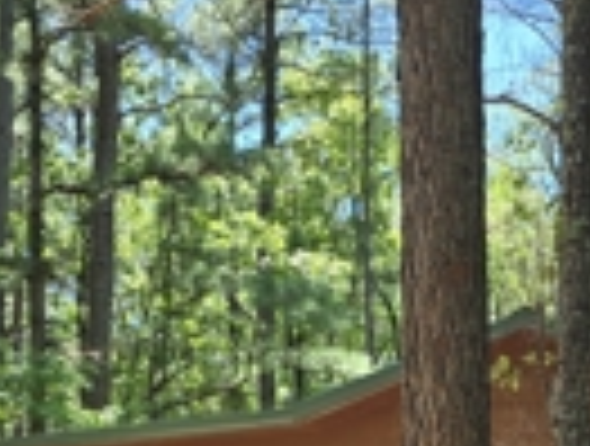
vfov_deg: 19.3
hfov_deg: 26.9
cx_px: 509
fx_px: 1196
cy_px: 599
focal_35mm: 70
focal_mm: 6.3
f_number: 1.7
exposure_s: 1/180
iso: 16
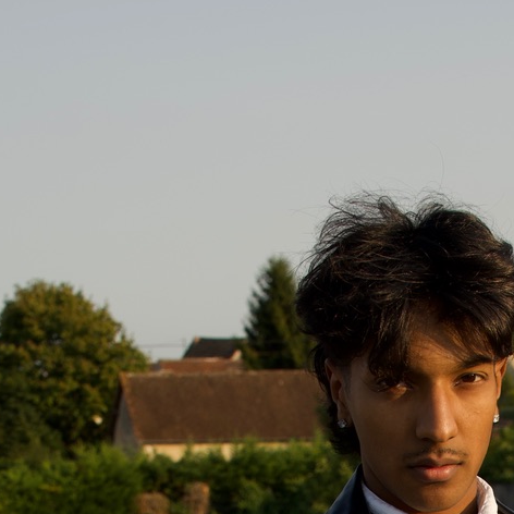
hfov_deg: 12.1
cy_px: 1115
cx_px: 543
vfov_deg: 10.9
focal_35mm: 142
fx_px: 2390
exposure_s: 1/200
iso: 100
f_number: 8
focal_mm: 34.3
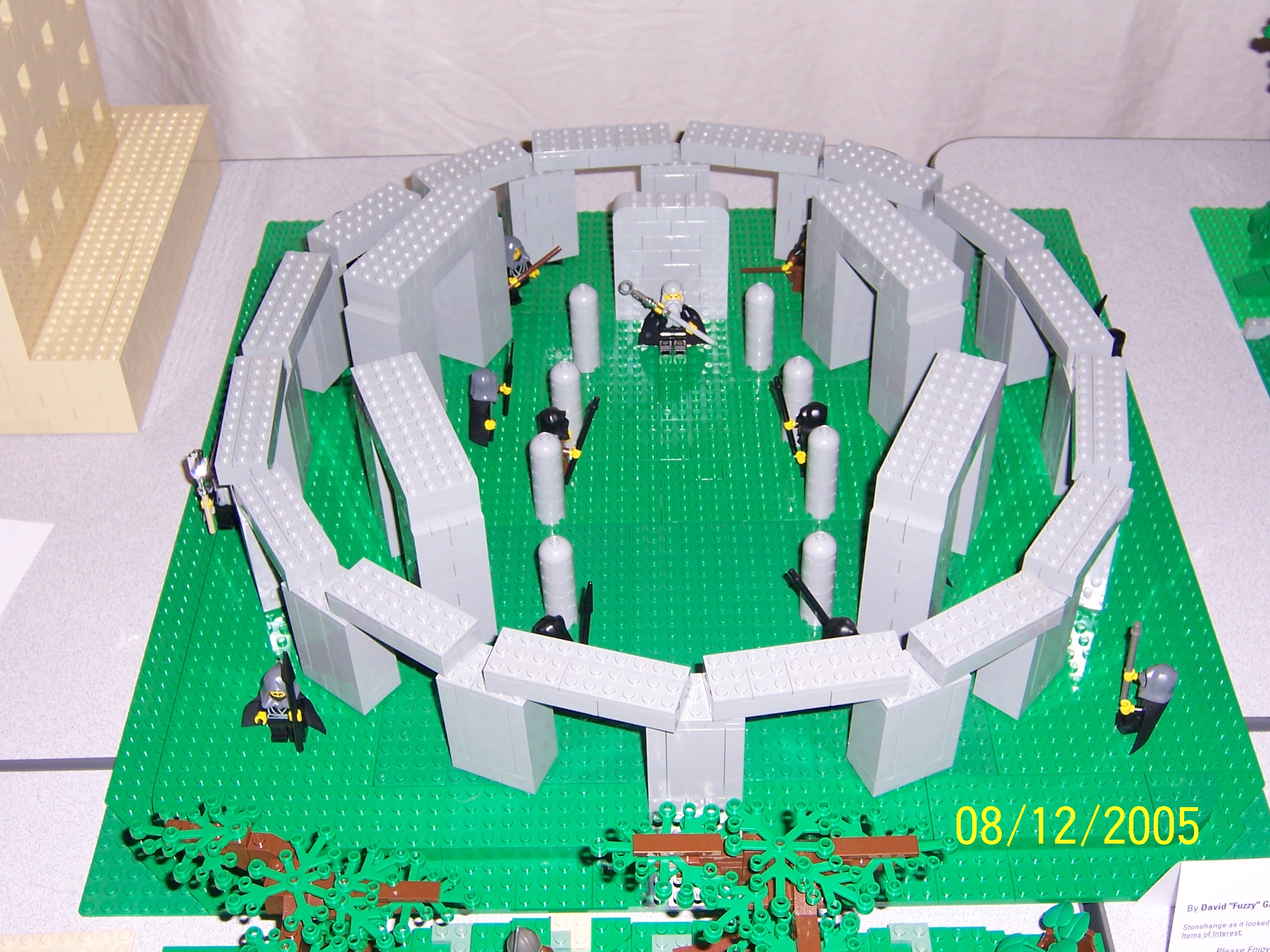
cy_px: 476
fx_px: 1798
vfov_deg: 29.7
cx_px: 635
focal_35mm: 49
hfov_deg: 38.9
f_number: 3.4
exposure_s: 1/60
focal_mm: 8.2
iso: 80
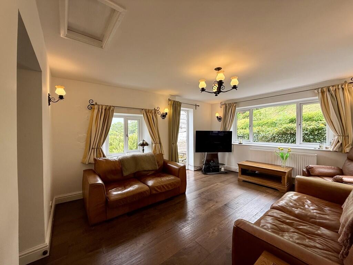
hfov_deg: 102.1
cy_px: 132
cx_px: 176
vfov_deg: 85.7
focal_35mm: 14
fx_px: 143
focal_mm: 2.22
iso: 64
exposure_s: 1/112
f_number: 2.2
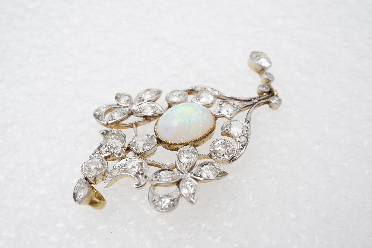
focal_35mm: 45
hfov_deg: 43.6
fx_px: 465
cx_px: 186
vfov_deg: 29.9
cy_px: 124
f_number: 22
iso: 640
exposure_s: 1/125
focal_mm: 30
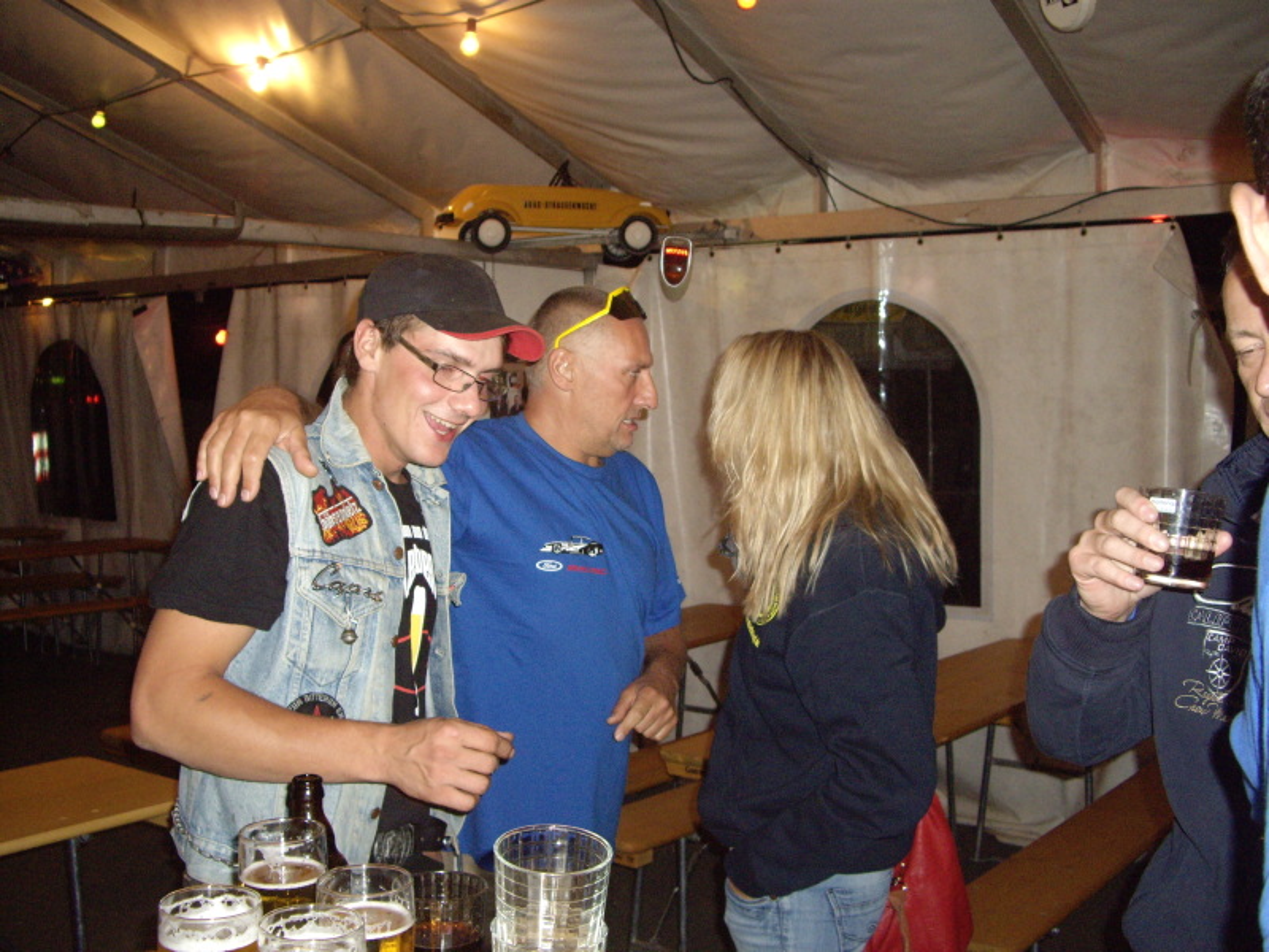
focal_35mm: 38
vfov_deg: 37.7
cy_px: 476
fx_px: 1393
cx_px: 634
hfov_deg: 49.0
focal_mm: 7.9
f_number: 2.8
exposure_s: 1/40
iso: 400
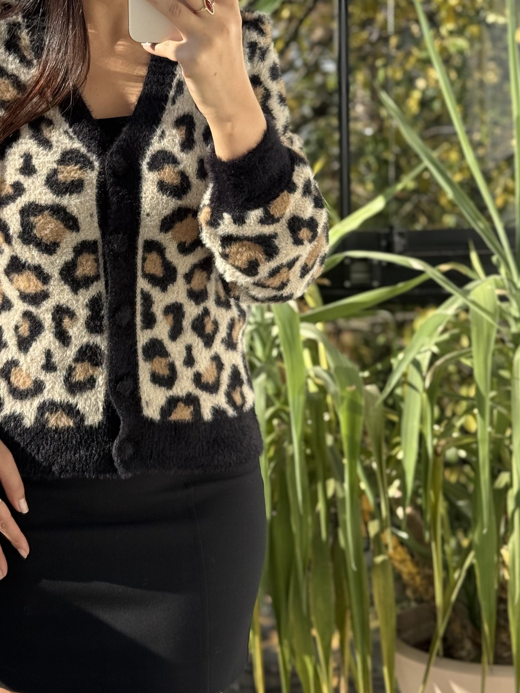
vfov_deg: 25.9
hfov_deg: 19.5
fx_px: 1502
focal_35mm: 75
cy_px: 244
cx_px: 153
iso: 100
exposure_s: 1/1100
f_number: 1.78
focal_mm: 6.76
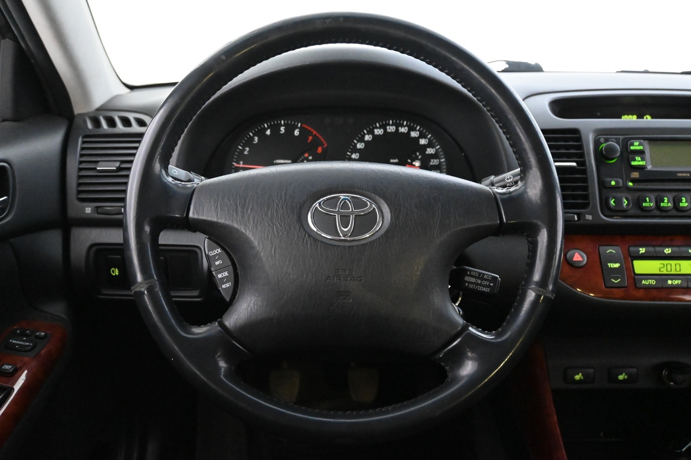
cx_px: 346
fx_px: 633
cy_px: 230
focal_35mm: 33
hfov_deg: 57.2
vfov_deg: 40.0
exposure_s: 1/40
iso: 9000
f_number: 4
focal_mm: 22
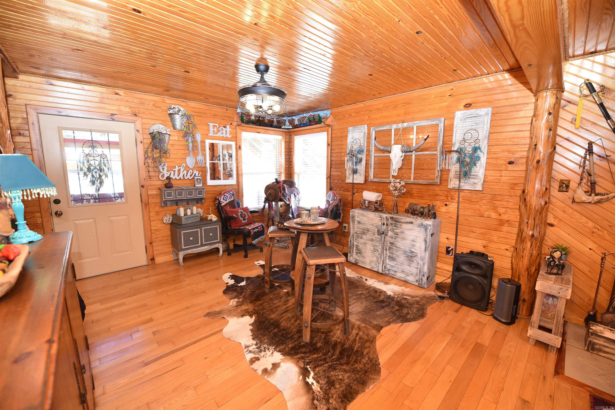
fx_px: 239
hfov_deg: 104.2
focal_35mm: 14
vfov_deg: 81.2
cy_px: 205
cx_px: 308
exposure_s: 1/60
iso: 800
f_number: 3.2
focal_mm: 14
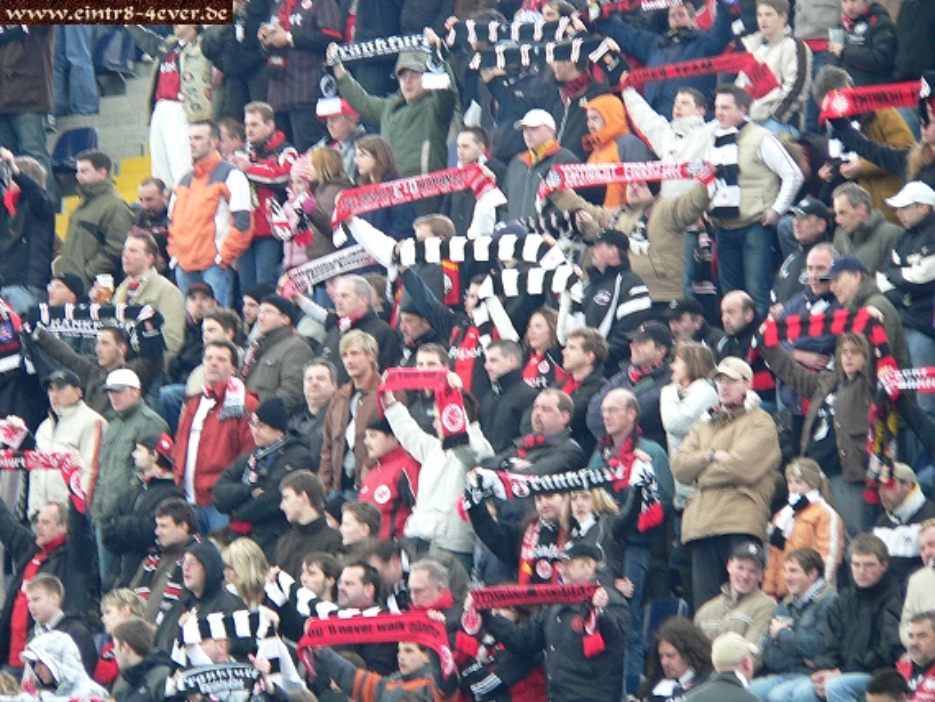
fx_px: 8944
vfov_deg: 4.5
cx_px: 468
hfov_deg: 6.0
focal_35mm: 331
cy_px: 351
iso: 200
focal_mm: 55.1
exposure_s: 1/20
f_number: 2.8
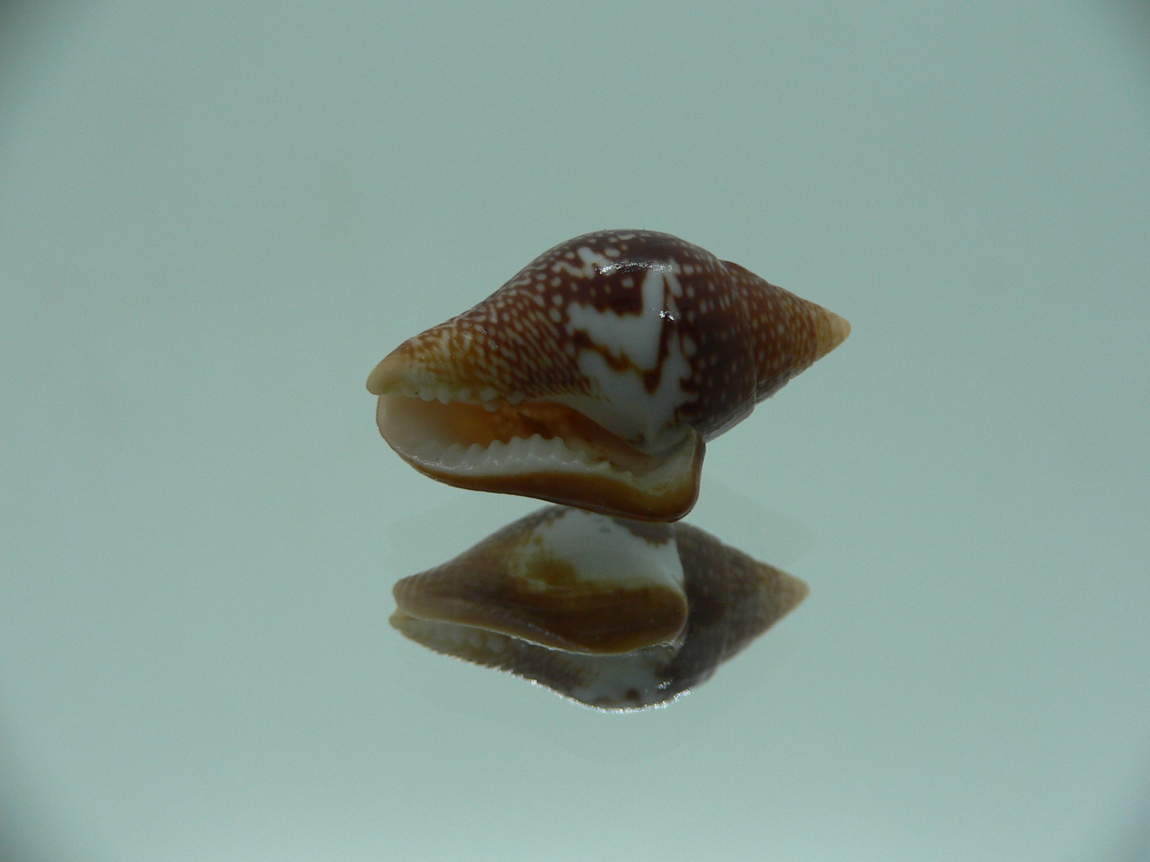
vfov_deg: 40.7
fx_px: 1163
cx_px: 575
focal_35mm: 35
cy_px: 431
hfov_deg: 52.6
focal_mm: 4.6
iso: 80
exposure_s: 1/60
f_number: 2.8
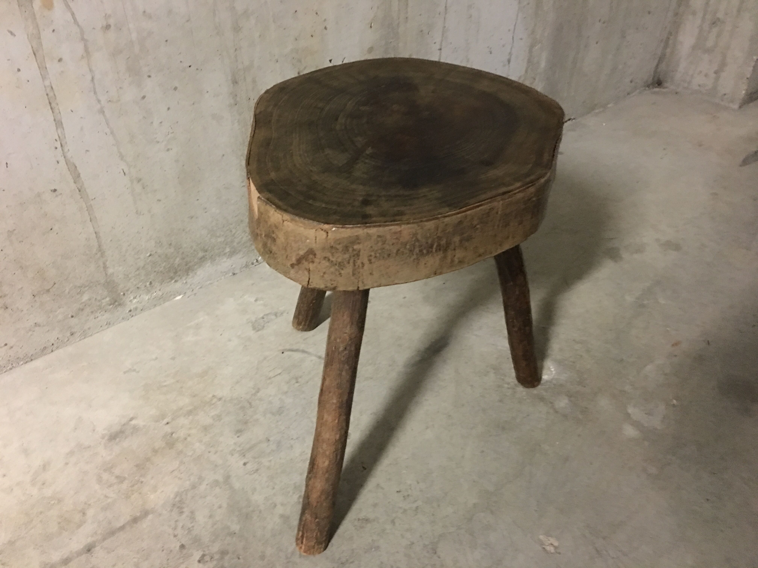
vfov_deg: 48.2
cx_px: 379
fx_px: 635
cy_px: 284
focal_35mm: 29
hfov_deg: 61.7
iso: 160
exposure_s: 1/4
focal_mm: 4.15
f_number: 2.2
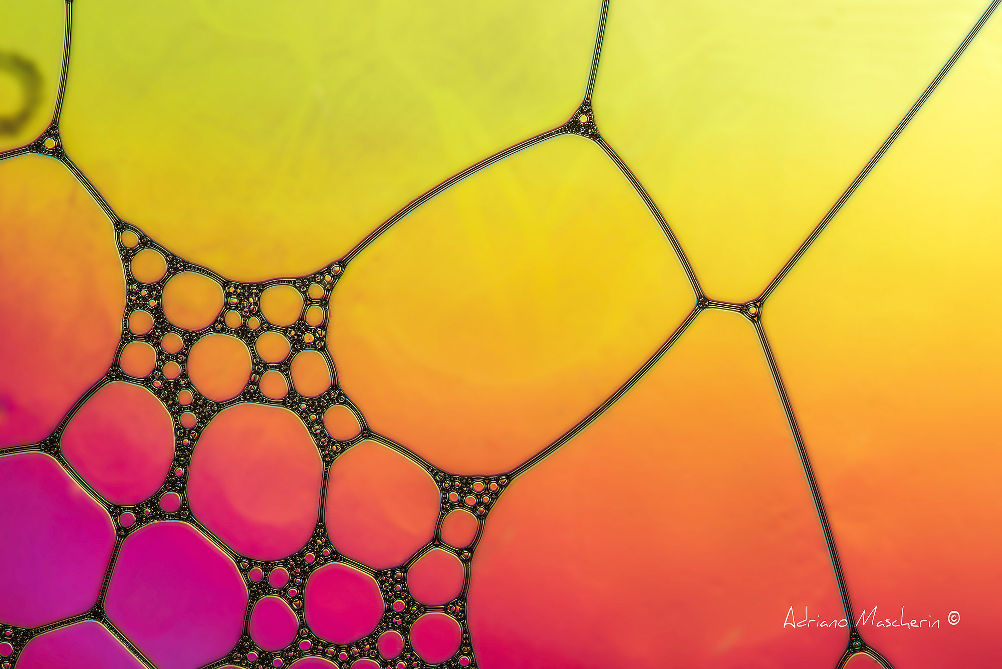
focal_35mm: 105
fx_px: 2923
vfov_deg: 13.1
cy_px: 334
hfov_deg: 19.4
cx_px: 501
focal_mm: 105
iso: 50
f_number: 22
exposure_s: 1/60
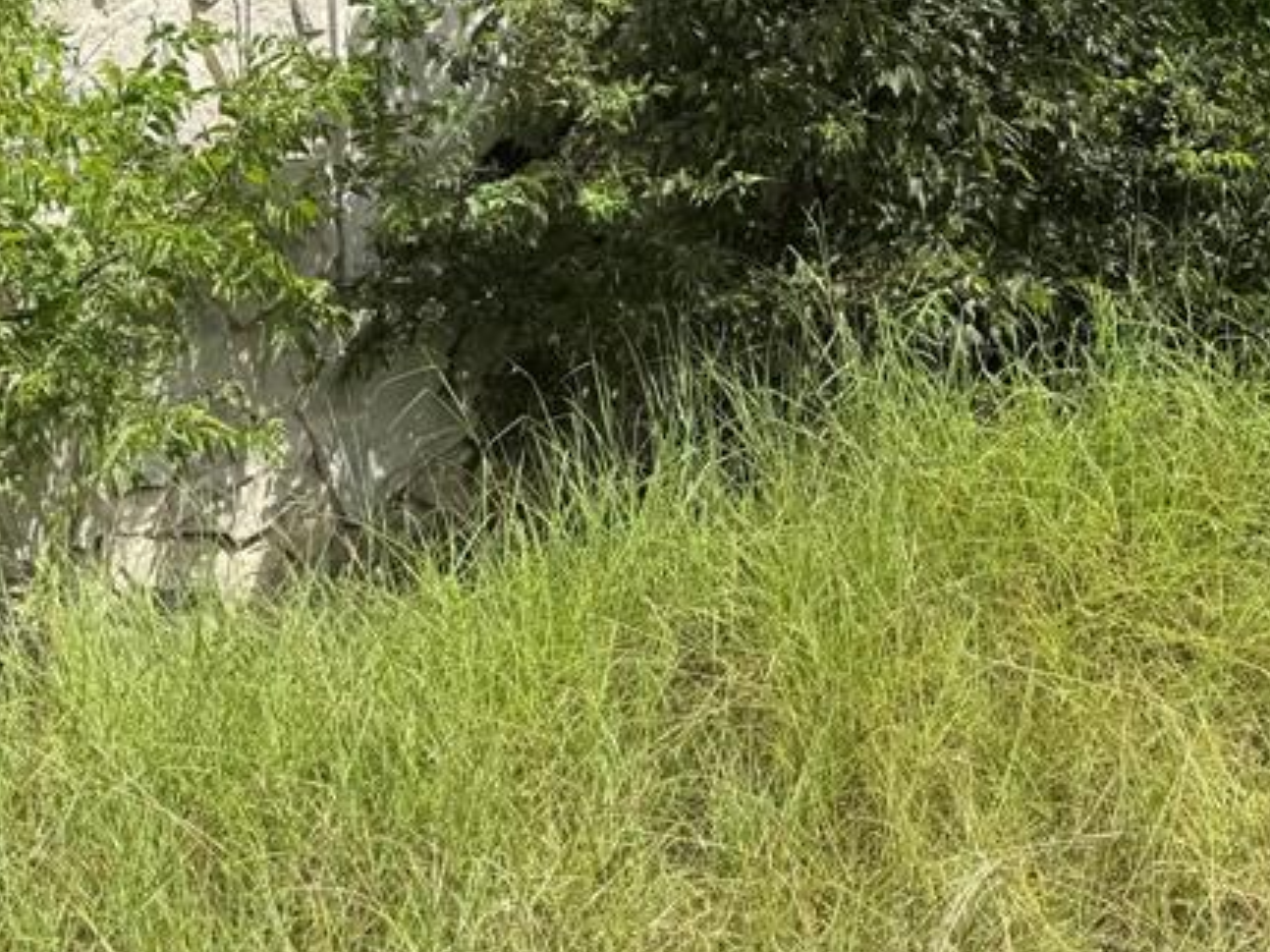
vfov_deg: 24.0
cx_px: 834
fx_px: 2091
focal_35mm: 57
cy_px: -100
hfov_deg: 33.5
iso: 80
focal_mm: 6.76
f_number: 1.78
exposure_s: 1/3145
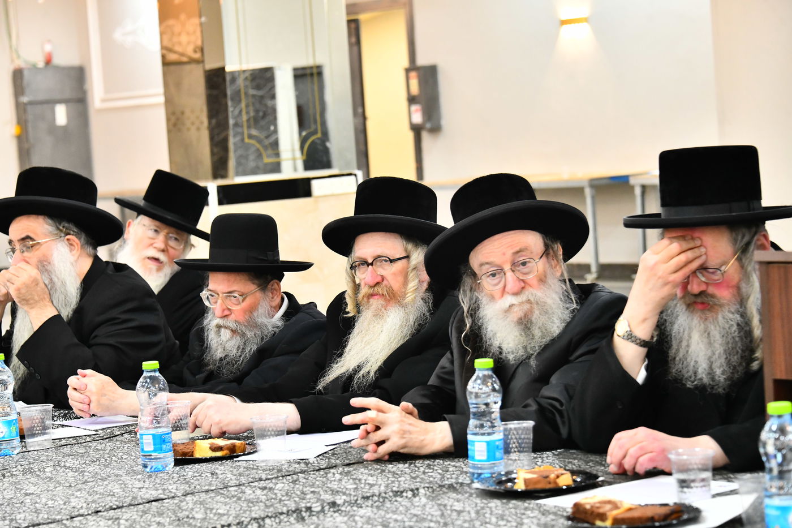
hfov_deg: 20.8
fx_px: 2156
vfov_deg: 14.0
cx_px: 396
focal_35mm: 98
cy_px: 264
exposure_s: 1/100
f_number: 5.6
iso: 3200
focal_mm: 98
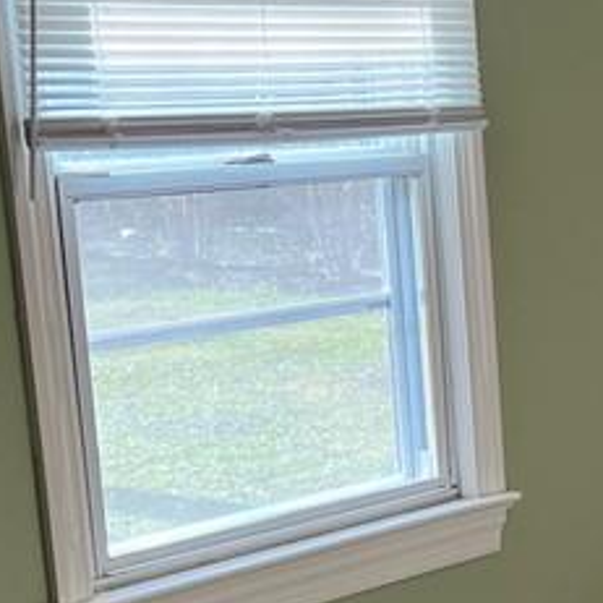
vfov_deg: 17.0
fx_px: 2010
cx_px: 1028
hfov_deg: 15.1
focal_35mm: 102
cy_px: 446
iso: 64
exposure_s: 1/141
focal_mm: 5.7
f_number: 1.5
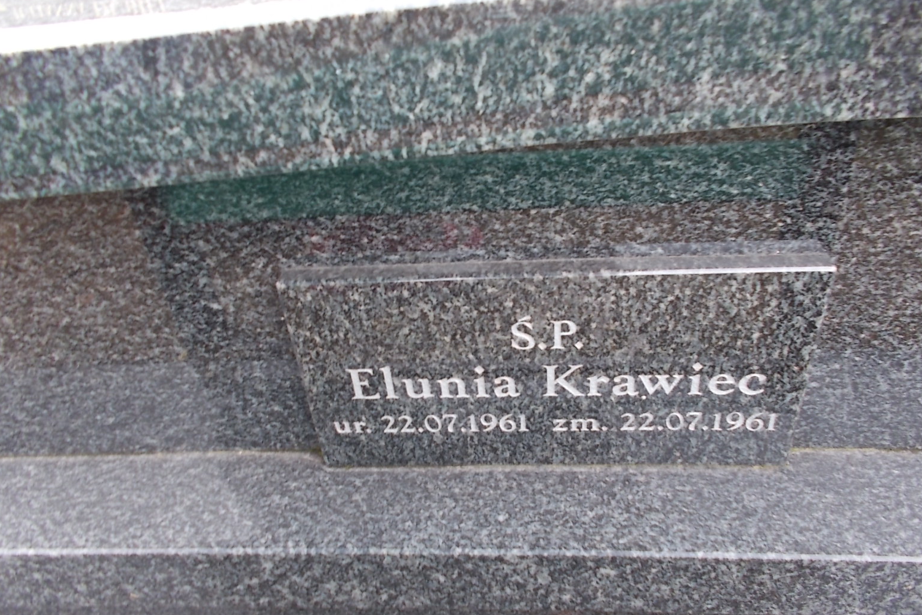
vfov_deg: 46.4
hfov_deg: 65.5
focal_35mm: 28
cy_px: 302
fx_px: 717
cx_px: 470
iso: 80
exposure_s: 1/40
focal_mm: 4.6
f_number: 3.2
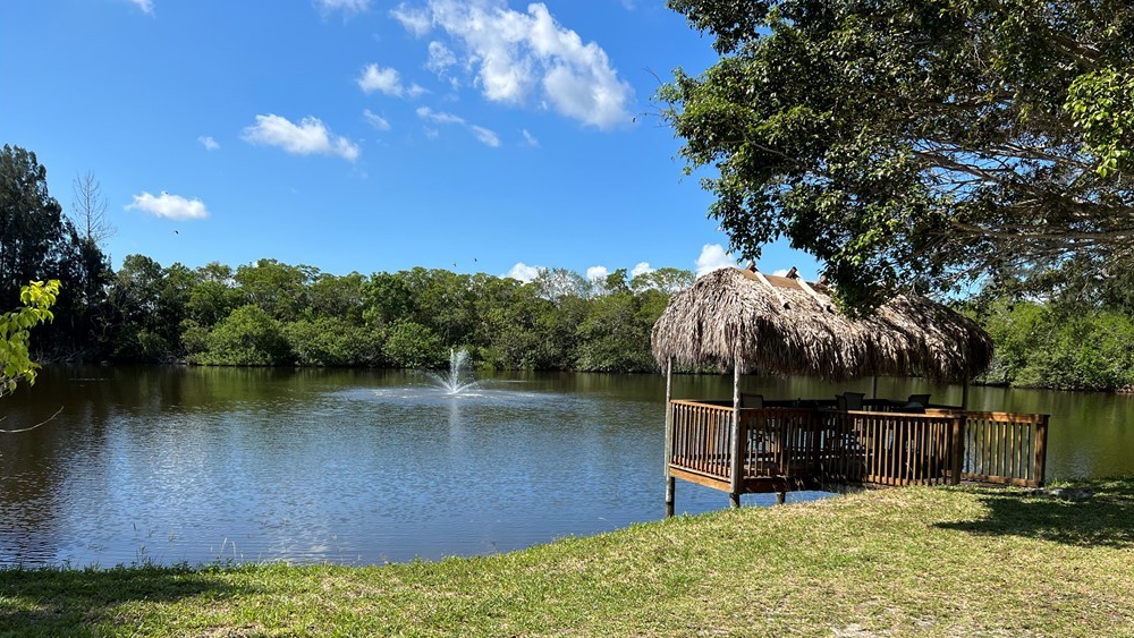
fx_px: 872
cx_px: 576
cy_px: 422
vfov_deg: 39.8
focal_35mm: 29
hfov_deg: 66.1
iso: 50
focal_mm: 5.7
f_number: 1.5
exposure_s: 1/3831
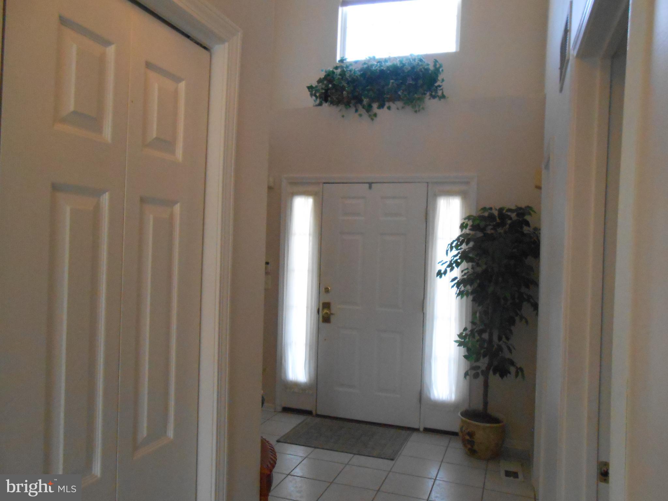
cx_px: 334
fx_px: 502
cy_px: 250
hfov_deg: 67.3
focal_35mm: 26
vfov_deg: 53.1
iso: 800
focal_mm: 4.6
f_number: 3.5
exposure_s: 1/125
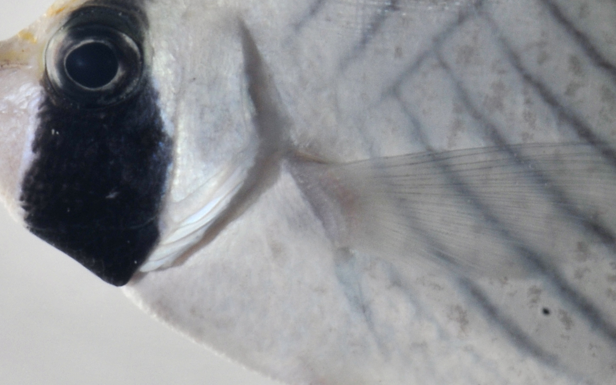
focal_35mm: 479
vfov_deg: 2.7
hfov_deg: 4.4
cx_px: 745
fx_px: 8033
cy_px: 122
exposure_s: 1/60
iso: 200
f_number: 36
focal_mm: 105
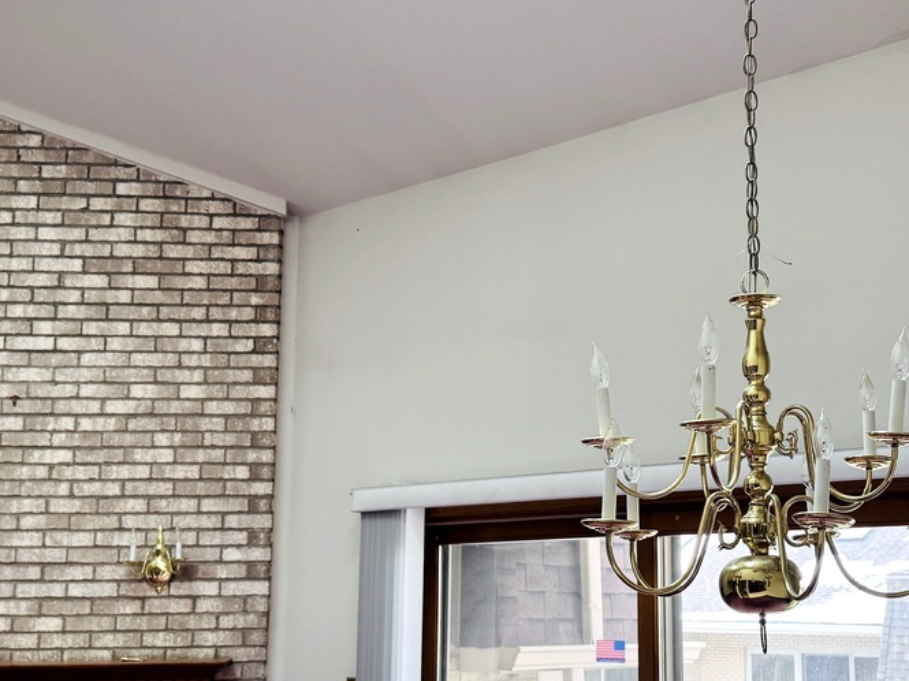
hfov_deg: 36.6
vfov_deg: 28.0
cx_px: 580
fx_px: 1365
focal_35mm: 52
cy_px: 383
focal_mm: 6.76
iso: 80
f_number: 1.78
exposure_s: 1/121
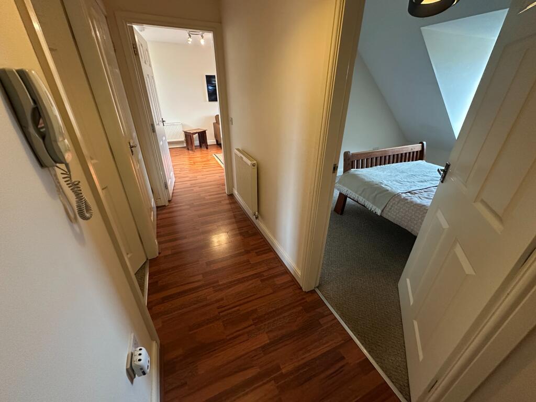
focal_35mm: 14
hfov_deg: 102.1
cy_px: 201
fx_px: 217
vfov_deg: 85.7
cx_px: 268
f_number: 2.2
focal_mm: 2.22
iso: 500
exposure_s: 1/50
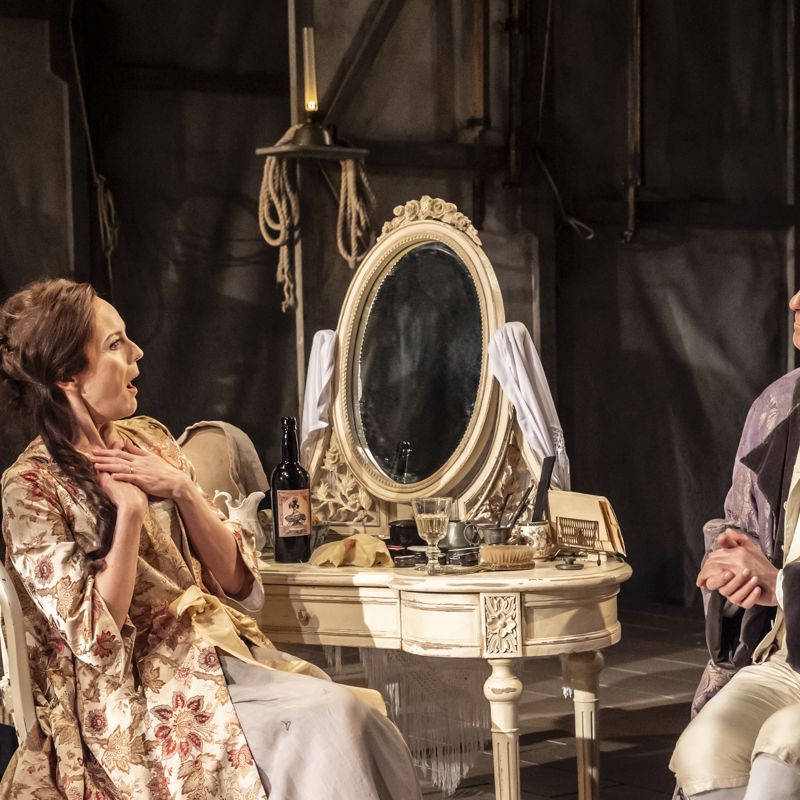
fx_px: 2406
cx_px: 380
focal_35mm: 92
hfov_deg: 18.9
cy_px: 470
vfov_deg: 18.9
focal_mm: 47
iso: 2500
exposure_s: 1/200
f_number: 4
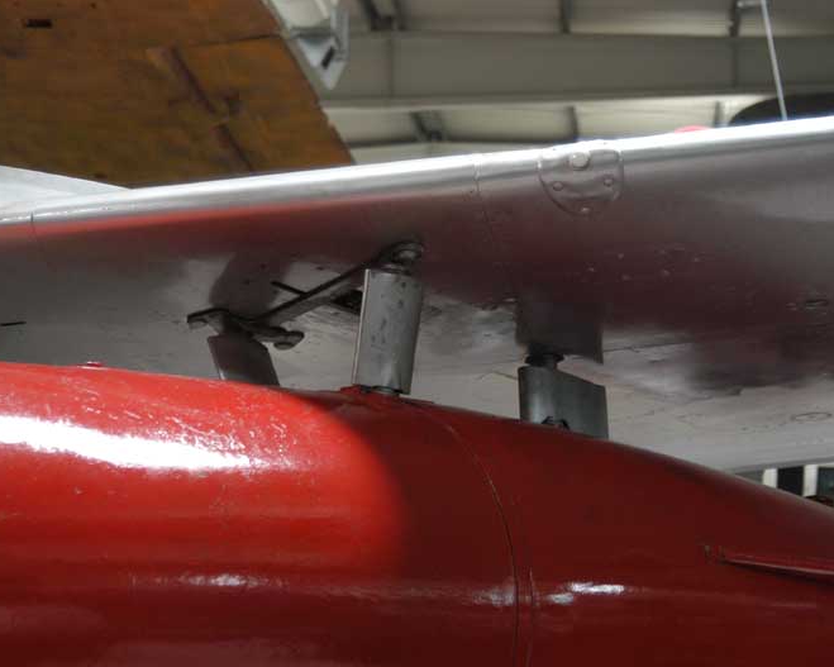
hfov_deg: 23.3
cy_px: 335
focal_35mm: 82
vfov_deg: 18.7
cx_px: 411
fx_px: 2024
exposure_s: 1/25
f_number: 4.5
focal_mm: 48
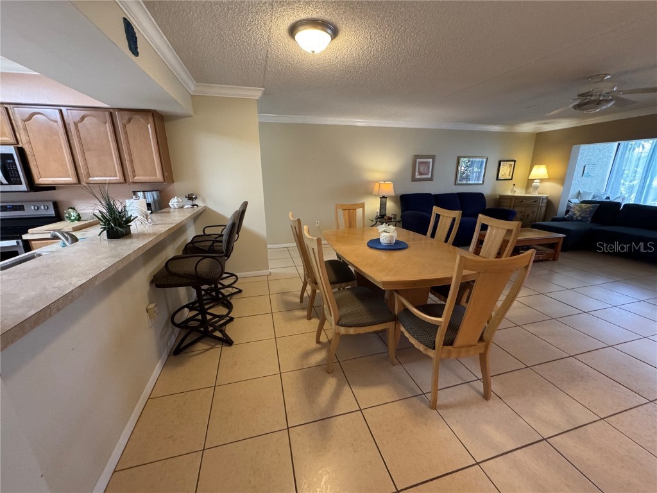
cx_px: 328
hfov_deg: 102.1
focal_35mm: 14
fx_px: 266
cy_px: 246
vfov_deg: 85.7
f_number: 2.2
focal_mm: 2.22
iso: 500
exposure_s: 1/60
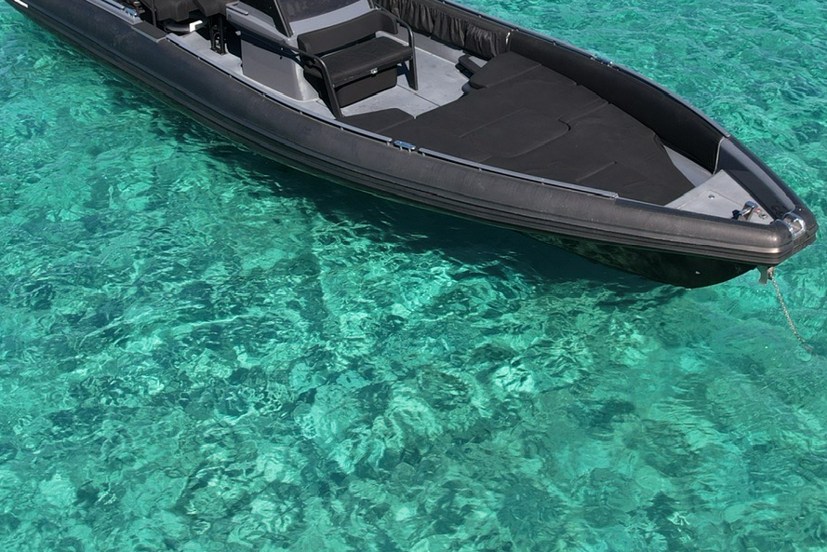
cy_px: 61
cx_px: 460
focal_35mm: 57
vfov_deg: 23.2
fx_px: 1310
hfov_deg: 35.0
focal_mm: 8.38
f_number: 2.8
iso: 110
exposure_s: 1/50
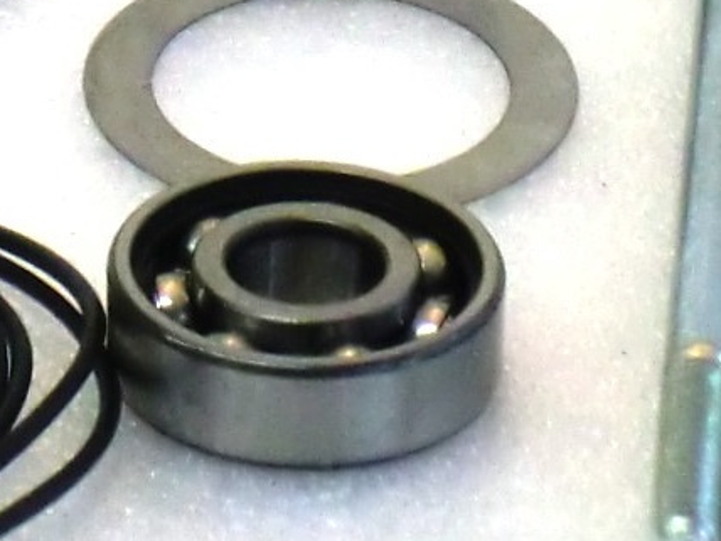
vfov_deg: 3.5
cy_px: -131
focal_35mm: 421
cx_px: 2
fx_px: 8769
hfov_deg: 4.7
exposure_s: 1/80
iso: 400
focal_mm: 15.81
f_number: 5.4
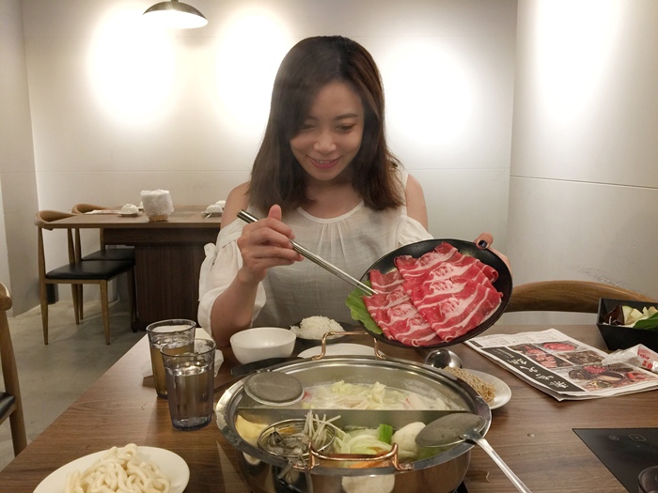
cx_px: 329
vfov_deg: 48.2
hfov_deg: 61.7
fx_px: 551
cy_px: 246
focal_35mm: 29
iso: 50
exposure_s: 1/15
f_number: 2.2
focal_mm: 4.15
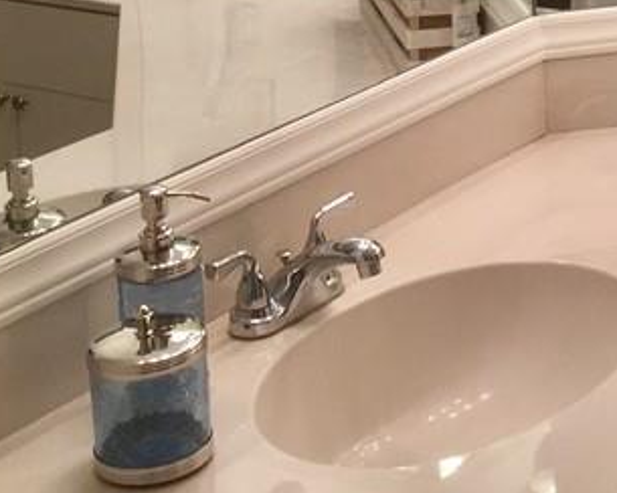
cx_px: 526
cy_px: -244
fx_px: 1735
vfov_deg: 15.0
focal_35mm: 95
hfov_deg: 19.9
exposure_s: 1/60
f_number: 2.2
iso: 40
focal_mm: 4.15
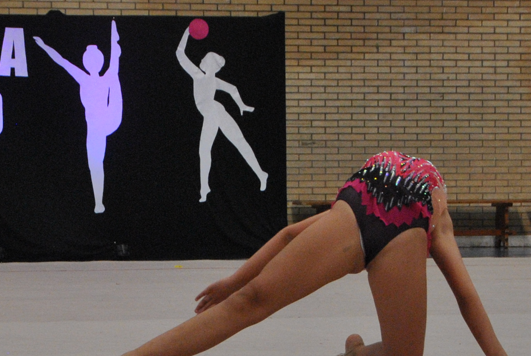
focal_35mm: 195
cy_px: 201
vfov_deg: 7.1
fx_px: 2880
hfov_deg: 10.5
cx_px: 182
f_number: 7.1
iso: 800
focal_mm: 46
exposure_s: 1/200
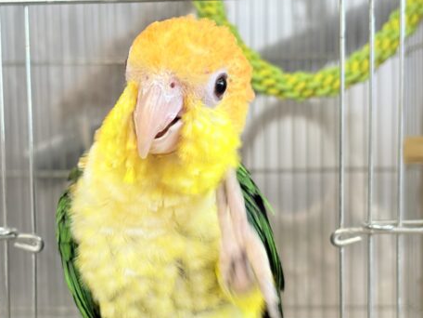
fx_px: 892
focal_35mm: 73
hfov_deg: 26.6
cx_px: 157
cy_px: 179
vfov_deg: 20.2
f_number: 1.6
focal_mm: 5.96
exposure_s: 1/50
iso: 80
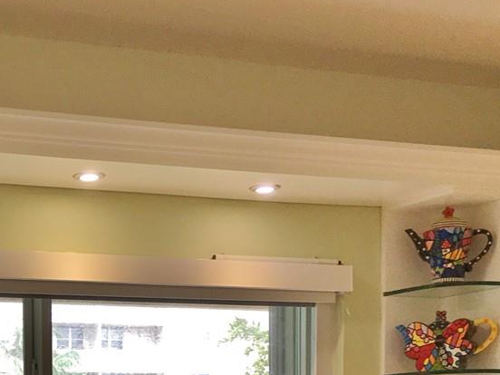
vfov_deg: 16.3
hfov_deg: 22.4
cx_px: 0
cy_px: 536
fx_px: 1213
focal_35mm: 84
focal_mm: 4.15
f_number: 2.2
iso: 32
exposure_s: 1/60
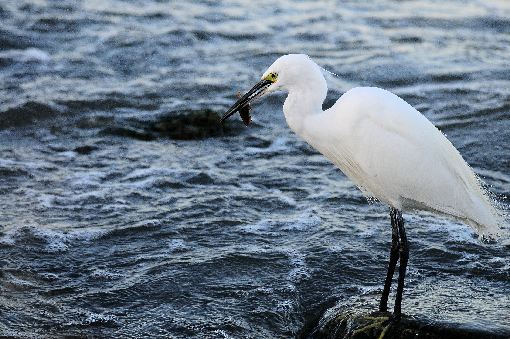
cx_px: 255
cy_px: 170
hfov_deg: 3.3
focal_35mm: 630
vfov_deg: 2.2
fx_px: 8914
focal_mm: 420
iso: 640
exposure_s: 1/400
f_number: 6.3
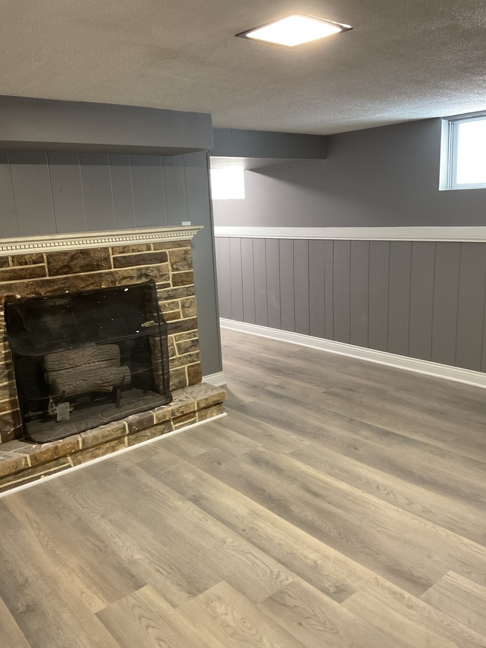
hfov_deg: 48.2
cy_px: 324
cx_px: 243
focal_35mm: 29
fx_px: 543
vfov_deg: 61.7
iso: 400
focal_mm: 3
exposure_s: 1/30
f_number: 1.8
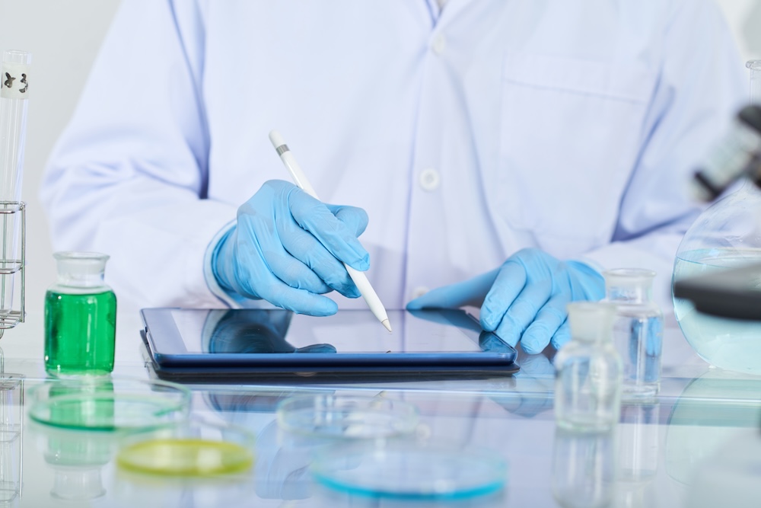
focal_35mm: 85
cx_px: 380
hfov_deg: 23.9
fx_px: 1797
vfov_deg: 16.1
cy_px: 254
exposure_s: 1/250
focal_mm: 85
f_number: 4
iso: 250
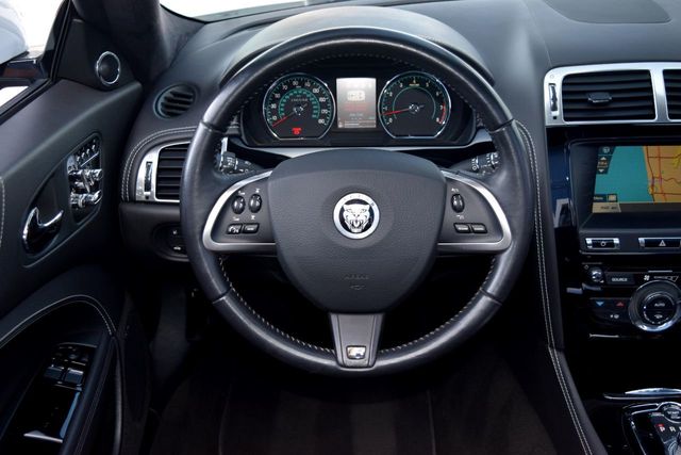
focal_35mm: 40
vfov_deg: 33.0
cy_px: 228
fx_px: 766
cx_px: 340
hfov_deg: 47.9
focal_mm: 27
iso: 800
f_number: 5
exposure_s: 1/100
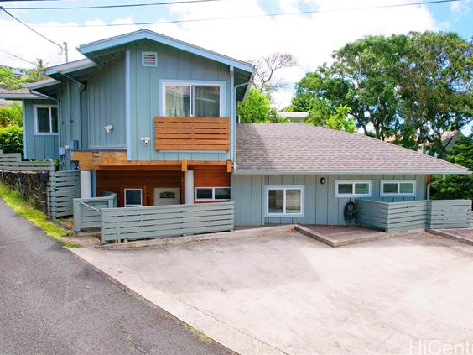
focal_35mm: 24
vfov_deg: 56.8
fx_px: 328
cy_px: 177
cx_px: 264
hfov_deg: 71.3
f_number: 2.8
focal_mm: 8.38
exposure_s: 1/1500
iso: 120
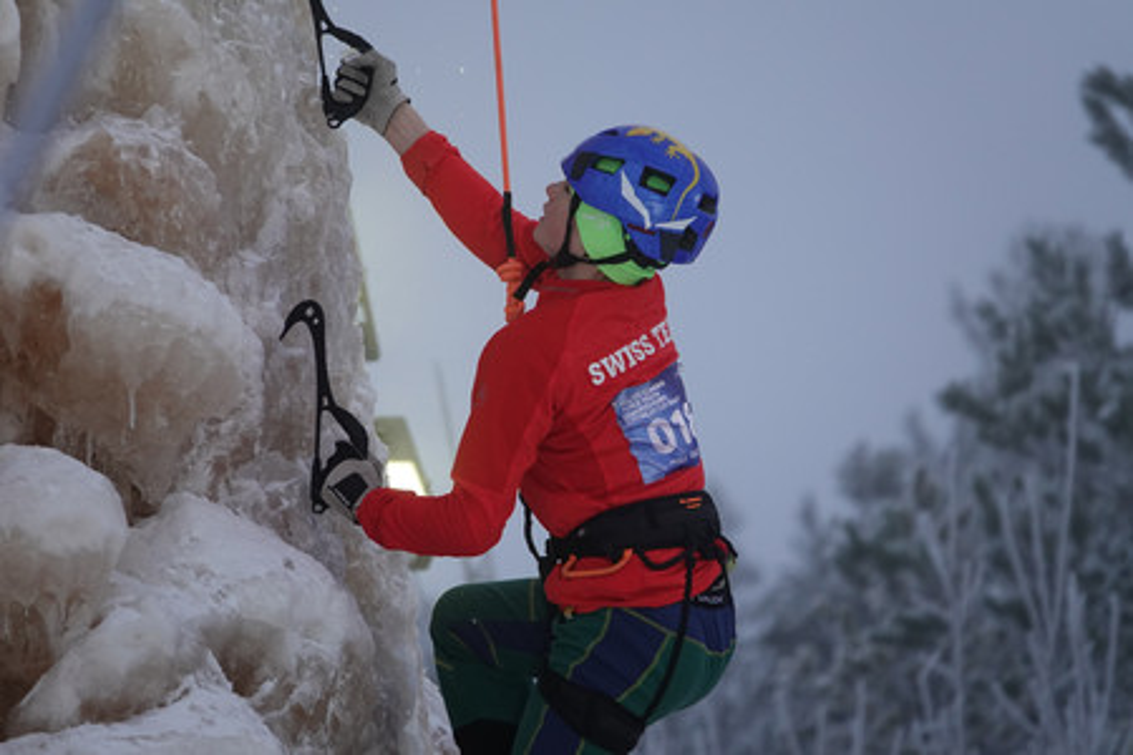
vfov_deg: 2.5
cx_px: 566
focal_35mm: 561
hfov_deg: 3.7
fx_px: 17655
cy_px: 378
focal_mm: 205.6
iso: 500
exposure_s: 1/400
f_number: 4
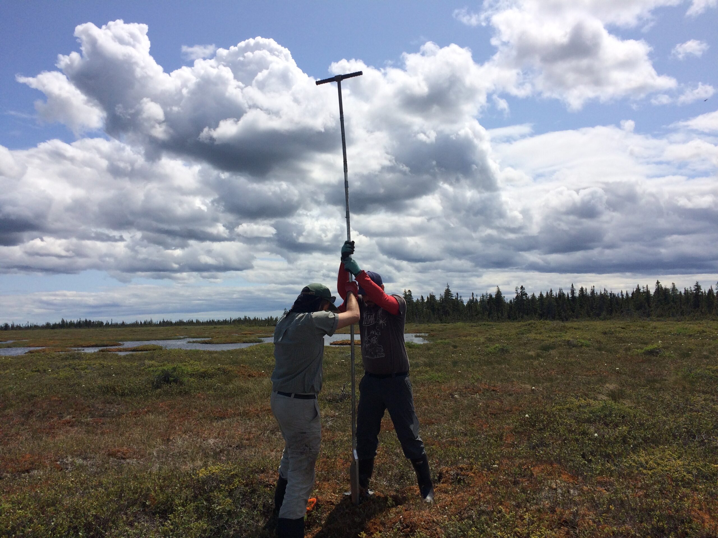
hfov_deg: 61.7
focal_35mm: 29
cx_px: 359
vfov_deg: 48.2
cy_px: 269
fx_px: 602
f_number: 2.2
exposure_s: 1/5882
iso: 32
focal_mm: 4.15
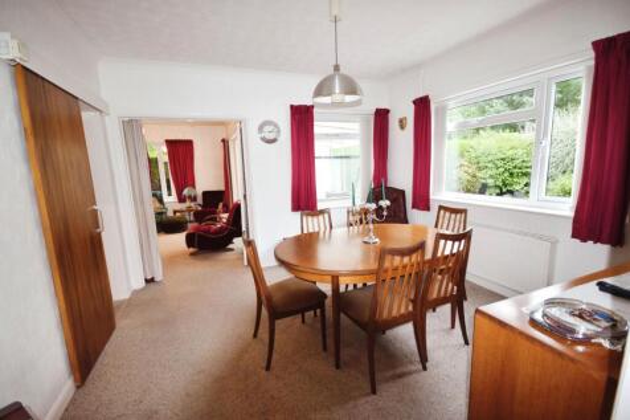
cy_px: 210
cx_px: 315
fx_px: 262
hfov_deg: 100.4
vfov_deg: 77.3
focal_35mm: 15
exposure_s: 1/60
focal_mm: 10
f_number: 4
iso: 1000
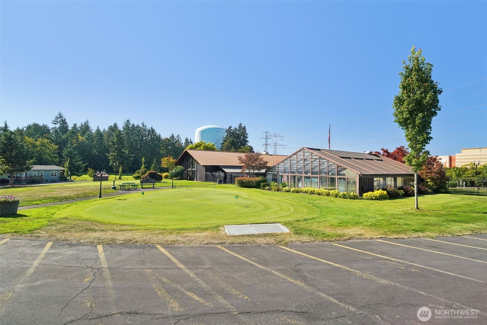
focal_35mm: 16
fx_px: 216
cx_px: 244
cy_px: 162
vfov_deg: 73.7
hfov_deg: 96.7
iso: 1600
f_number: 8
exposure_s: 1/2000
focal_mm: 16
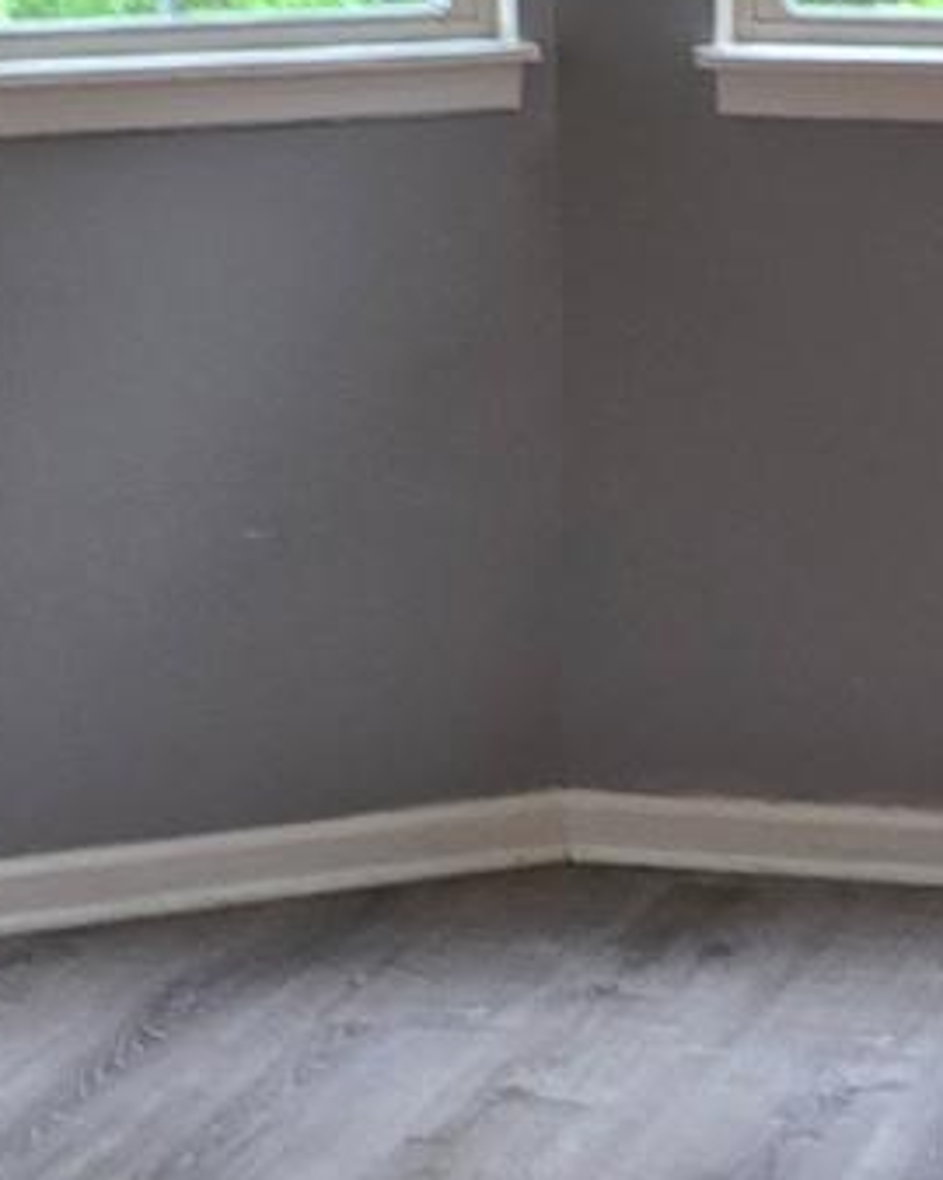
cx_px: 1009
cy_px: 286
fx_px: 4749
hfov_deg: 11.2
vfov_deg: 14.1
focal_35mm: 136
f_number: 1.7
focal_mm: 6.3
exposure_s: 1/60
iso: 640
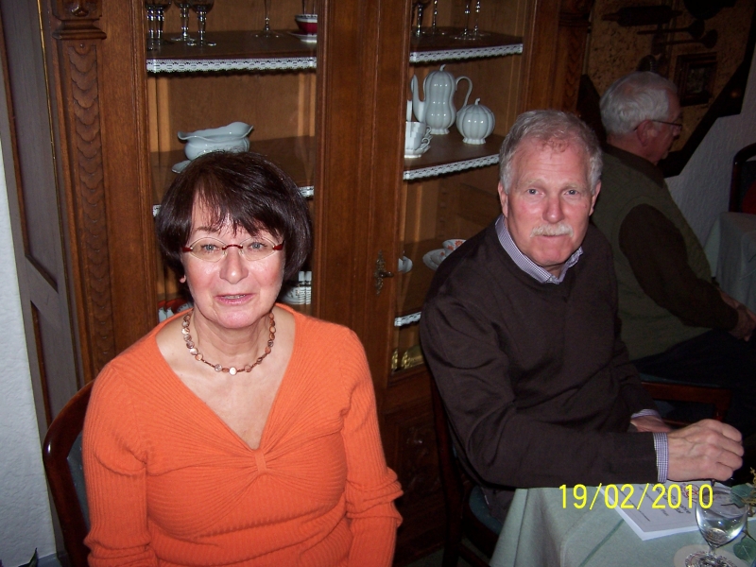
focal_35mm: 38
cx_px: 378
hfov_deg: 49.0
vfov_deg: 37.7
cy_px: 284
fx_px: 830
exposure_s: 1/60
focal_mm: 6.3
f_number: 2.8
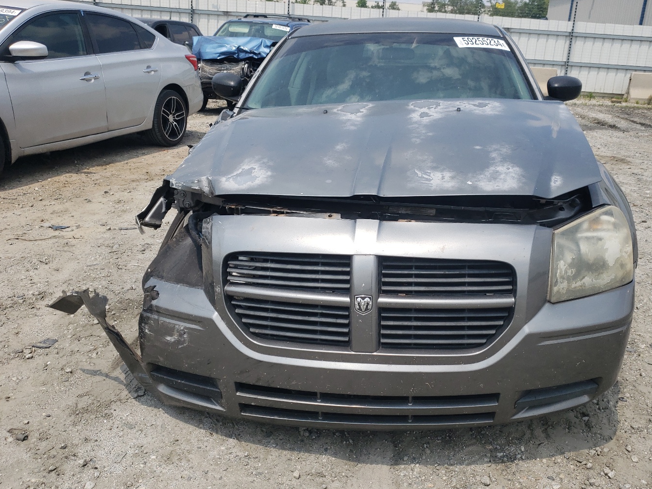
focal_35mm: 31
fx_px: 584
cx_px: 377
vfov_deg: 45.4
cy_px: 228
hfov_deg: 58.1
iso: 50
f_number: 1.5
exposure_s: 1/3333
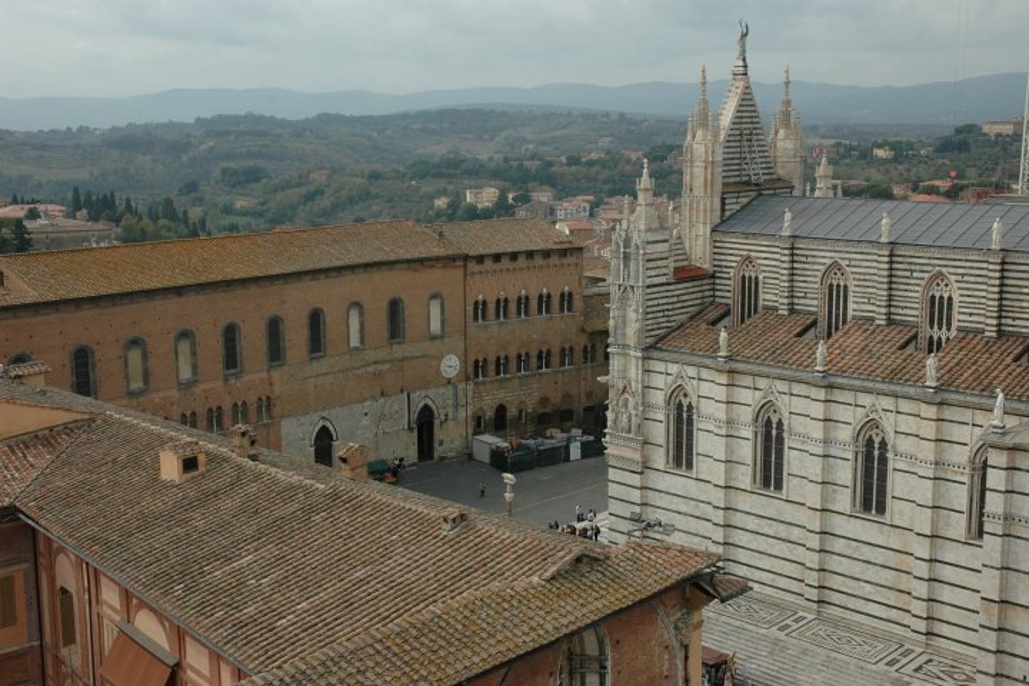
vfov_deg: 30.8
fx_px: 1243
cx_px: 514
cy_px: 343
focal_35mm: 44
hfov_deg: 45.0
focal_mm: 29
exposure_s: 1/320
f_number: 9
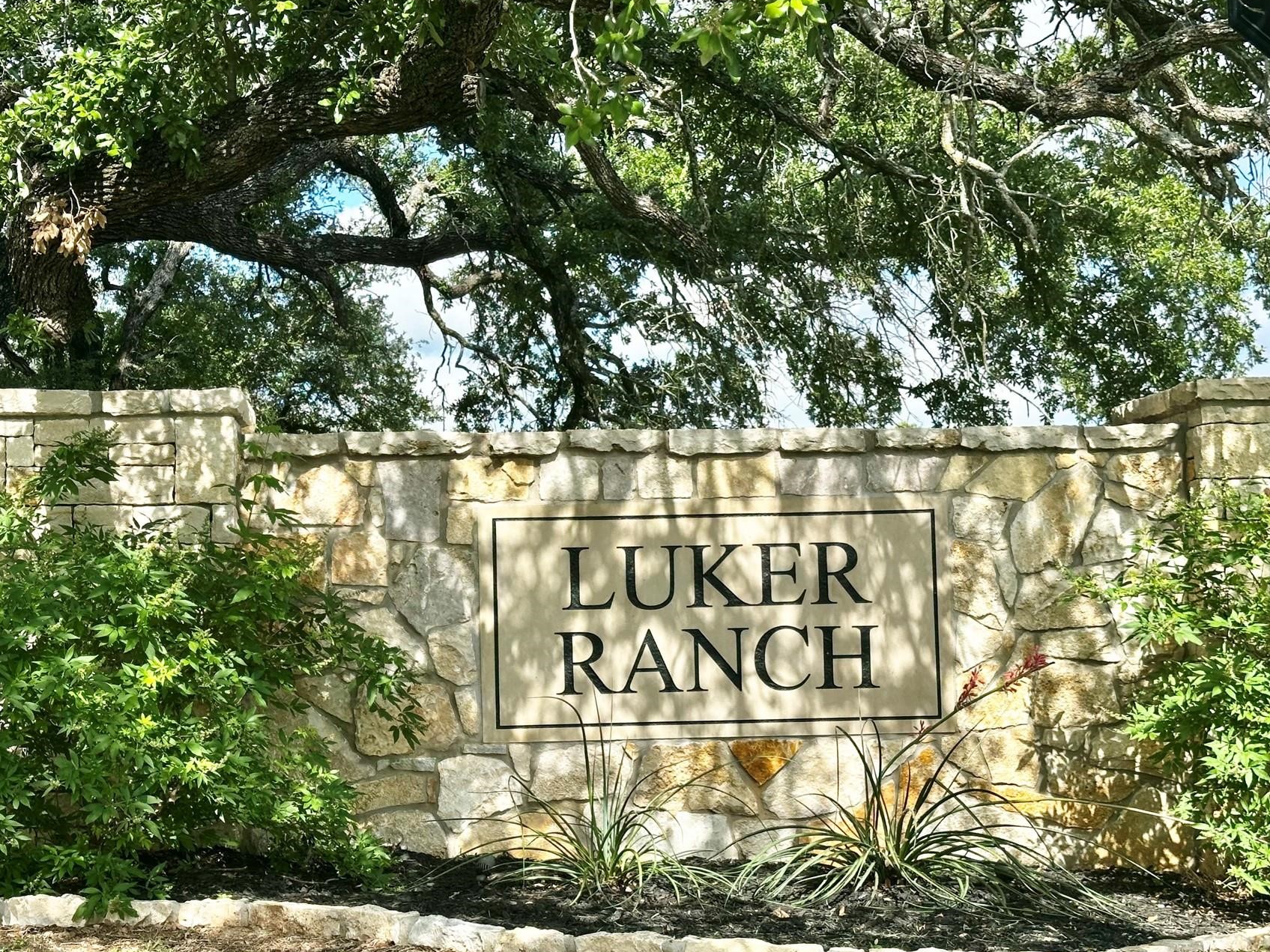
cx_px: 515
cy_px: 552
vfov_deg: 25.2
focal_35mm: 58
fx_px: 2128
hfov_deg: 33.1
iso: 64
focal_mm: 6.86
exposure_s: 1/1848
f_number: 1.78
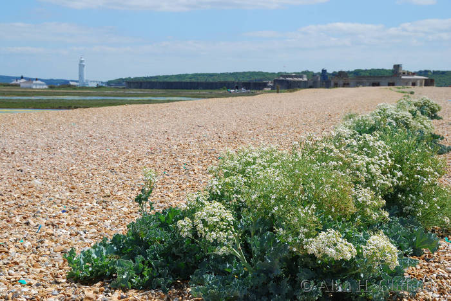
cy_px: 150
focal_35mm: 72
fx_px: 903
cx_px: 226
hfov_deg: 28.1
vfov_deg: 19.0
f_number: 10
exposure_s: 1/160
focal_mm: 48
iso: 100
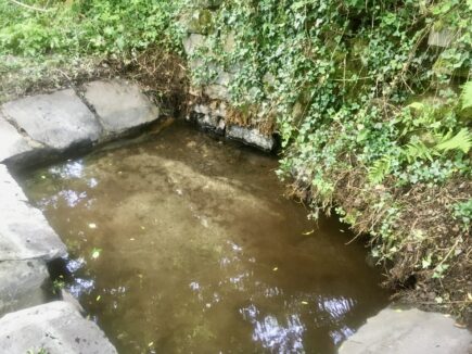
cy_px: 177
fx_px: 395
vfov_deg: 48.2
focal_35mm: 29
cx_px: 236
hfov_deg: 61.7
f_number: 2.2
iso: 100
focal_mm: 4.15
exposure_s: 1/33
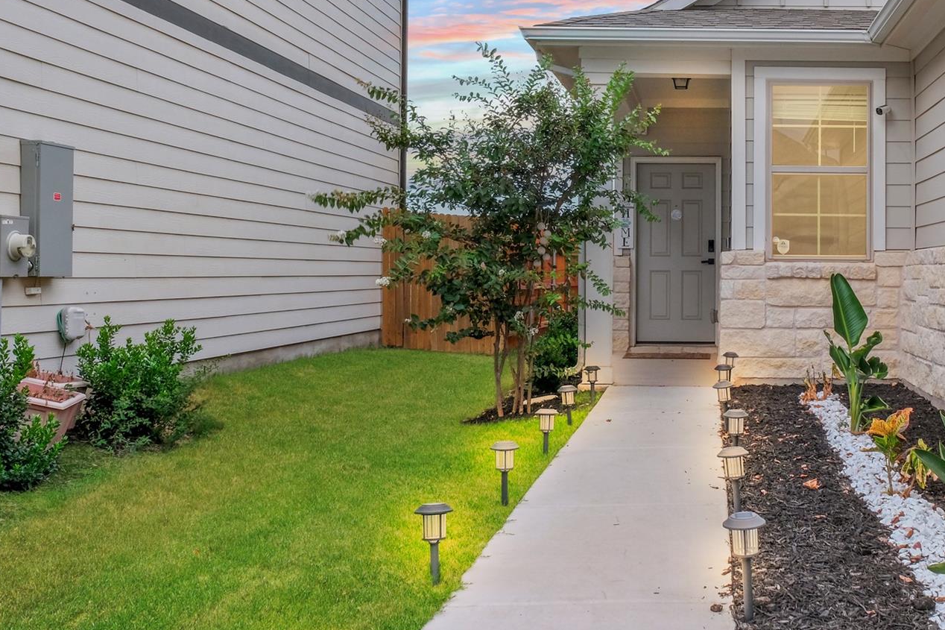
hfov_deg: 44.5
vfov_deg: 31.8
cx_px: 733
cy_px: 261
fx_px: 1102
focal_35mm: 42
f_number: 16
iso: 640
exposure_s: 1/25
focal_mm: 17
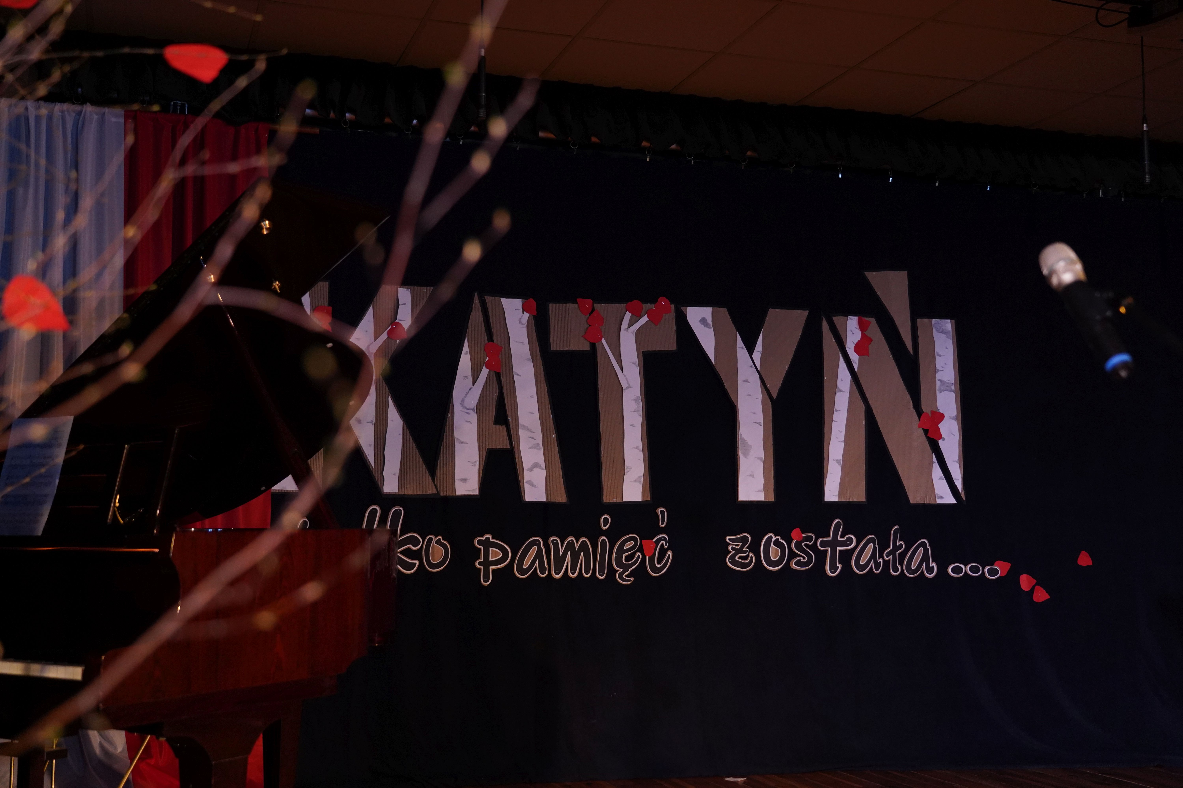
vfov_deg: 31.9
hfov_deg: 46.4
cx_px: 592
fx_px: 1380
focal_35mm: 42
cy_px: 394
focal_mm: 42
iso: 4000
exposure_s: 1/320
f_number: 4
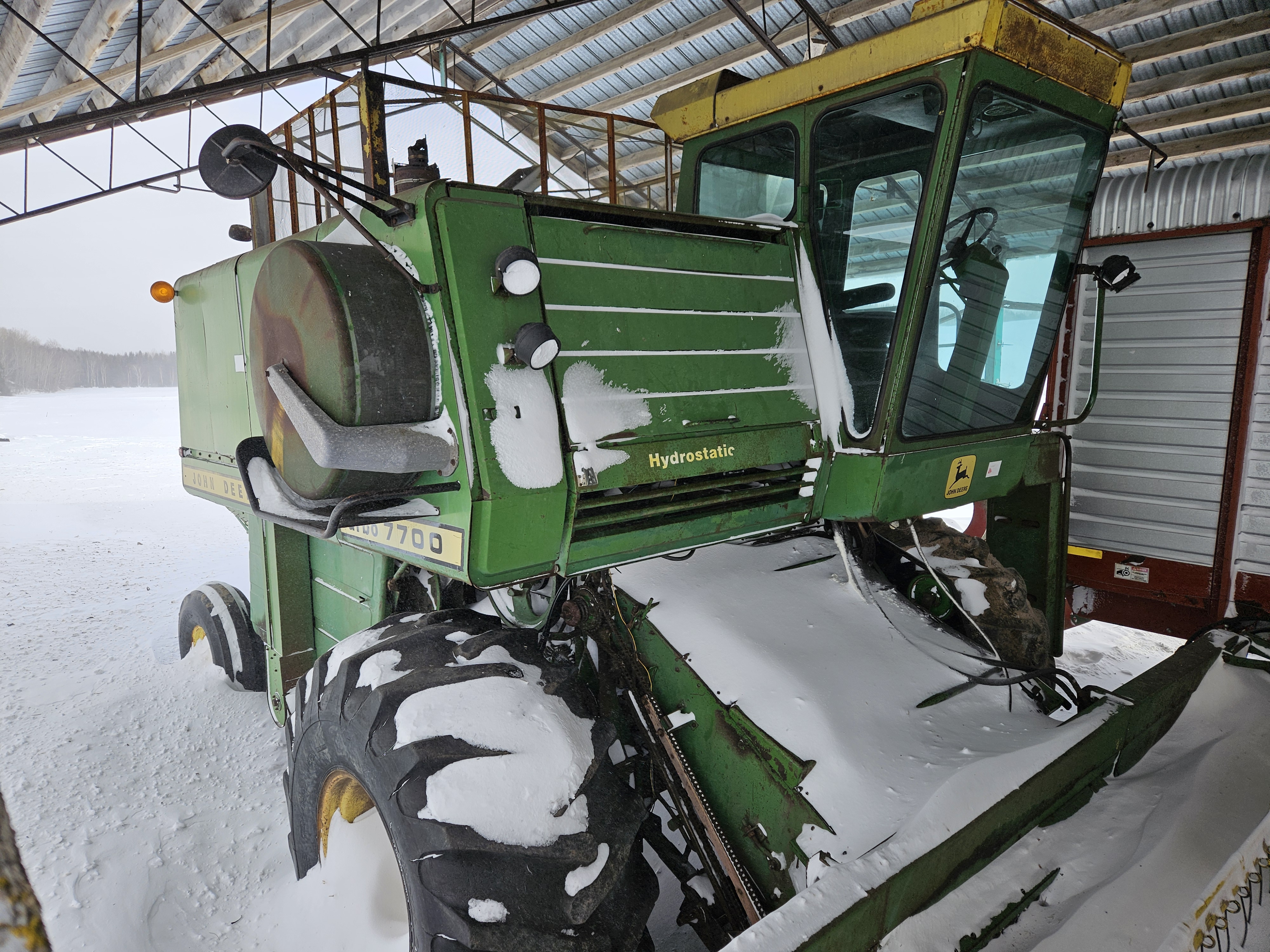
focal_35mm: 23
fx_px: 844
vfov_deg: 58.9
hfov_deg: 73.9
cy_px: 476
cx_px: 635
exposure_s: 1/553
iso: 25
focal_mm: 5.4
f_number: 1.8
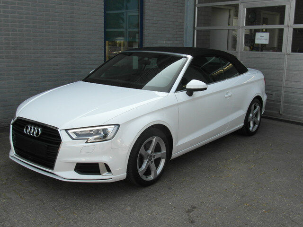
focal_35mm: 41
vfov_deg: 35.1
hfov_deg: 45.8
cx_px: 152
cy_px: 114
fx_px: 359
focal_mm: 6.8
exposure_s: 1/125
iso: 80
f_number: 5.2
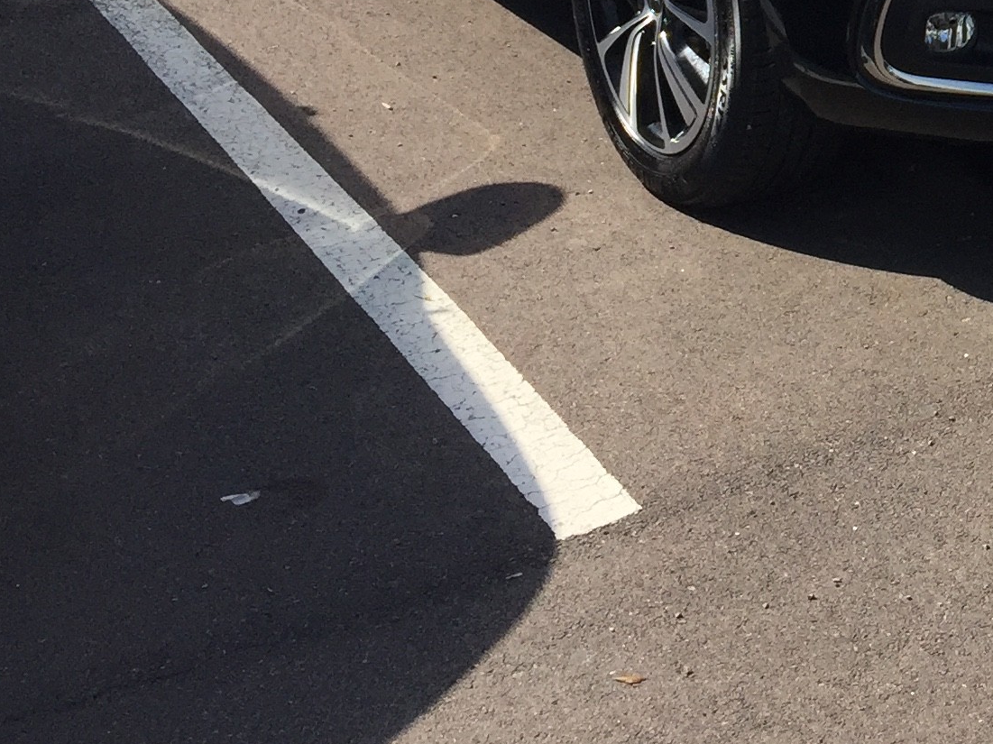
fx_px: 2466
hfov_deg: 20.7
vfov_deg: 15.9
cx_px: 1293
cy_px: -347
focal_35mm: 86
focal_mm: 4.15
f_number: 2.2
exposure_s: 1/2326
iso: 32
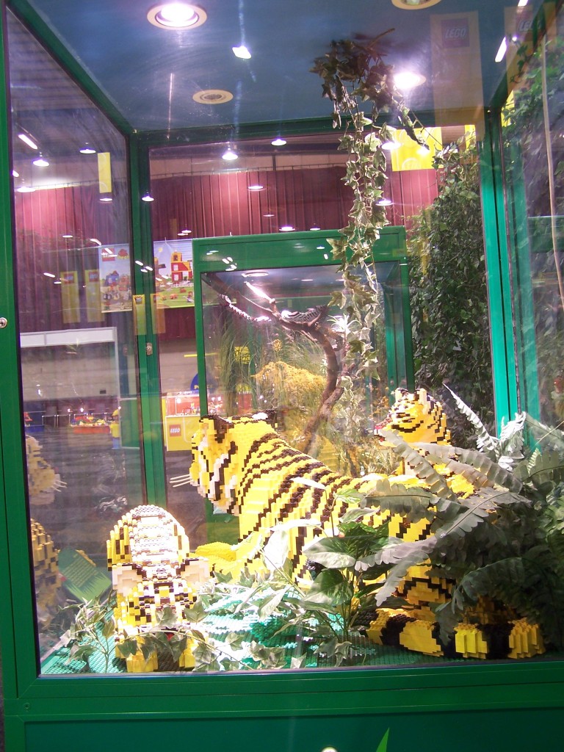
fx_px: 826
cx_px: 282
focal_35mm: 38
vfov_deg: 49.0
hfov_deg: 37.7
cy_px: 376
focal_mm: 6.3
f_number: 2.8
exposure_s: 1/2
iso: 80
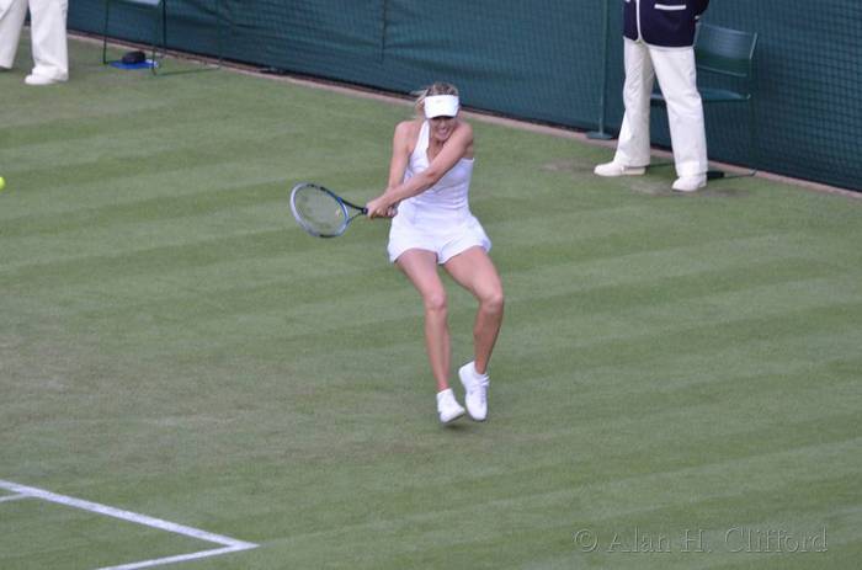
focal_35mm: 420
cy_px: 285
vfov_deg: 3.3
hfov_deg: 4.9
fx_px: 10032
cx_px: 431
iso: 1600
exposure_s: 1/800
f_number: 5.3
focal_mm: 280
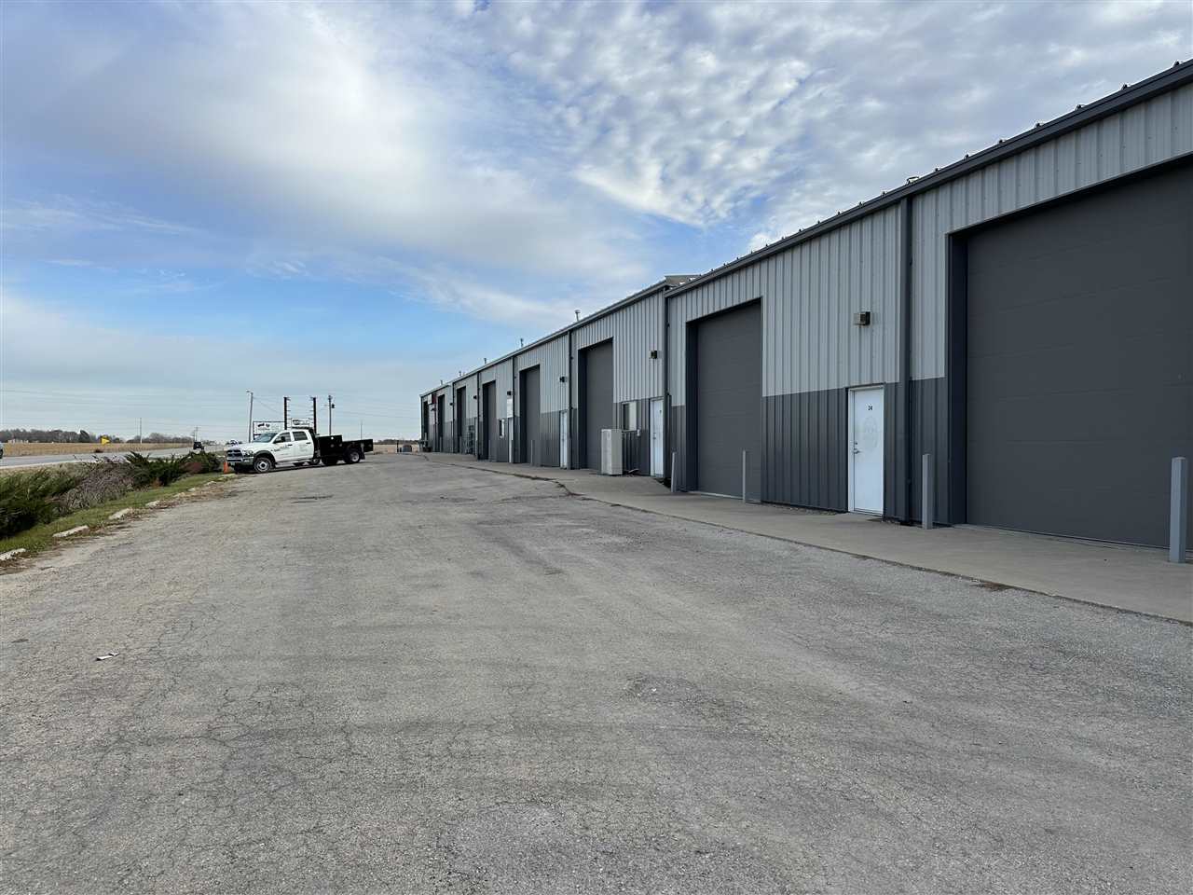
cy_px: 448
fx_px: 827
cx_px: 596
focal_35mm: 24
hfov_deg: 71.6
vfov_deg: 56.8
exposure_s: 1/2809
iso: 80
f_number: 1.78
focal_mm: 6.86
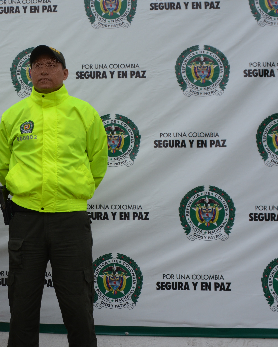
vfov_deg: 30.8
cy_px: 121
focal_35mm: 61
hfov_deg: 23.8
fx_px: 627
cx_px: -5
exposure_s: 1/200
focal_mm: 18
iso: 200
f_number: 7.1
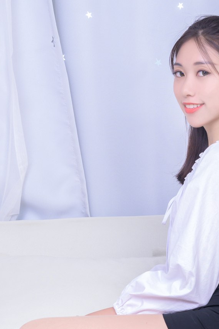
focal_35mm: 119
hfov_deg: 11.5
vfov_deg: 16.9
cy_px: 306
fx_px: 1086
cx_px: 145
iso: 500
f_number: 8
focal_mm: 52
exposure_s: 1/160
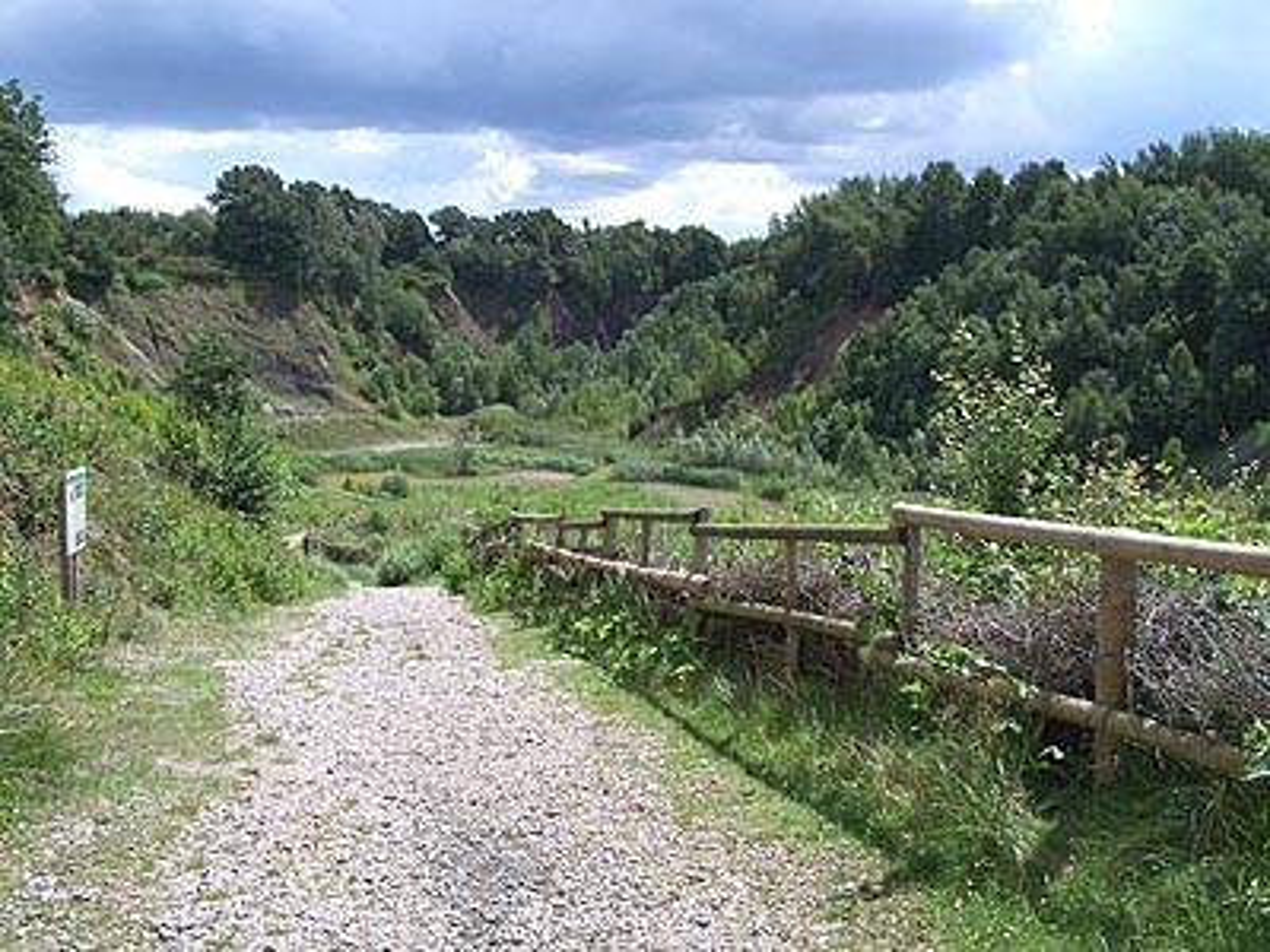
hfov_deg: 49.0
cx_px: 635
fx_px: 1394
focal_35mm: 38
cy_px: 476
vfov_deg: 37.7
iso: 64
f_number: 8
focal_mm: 6.3
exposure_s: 1/125
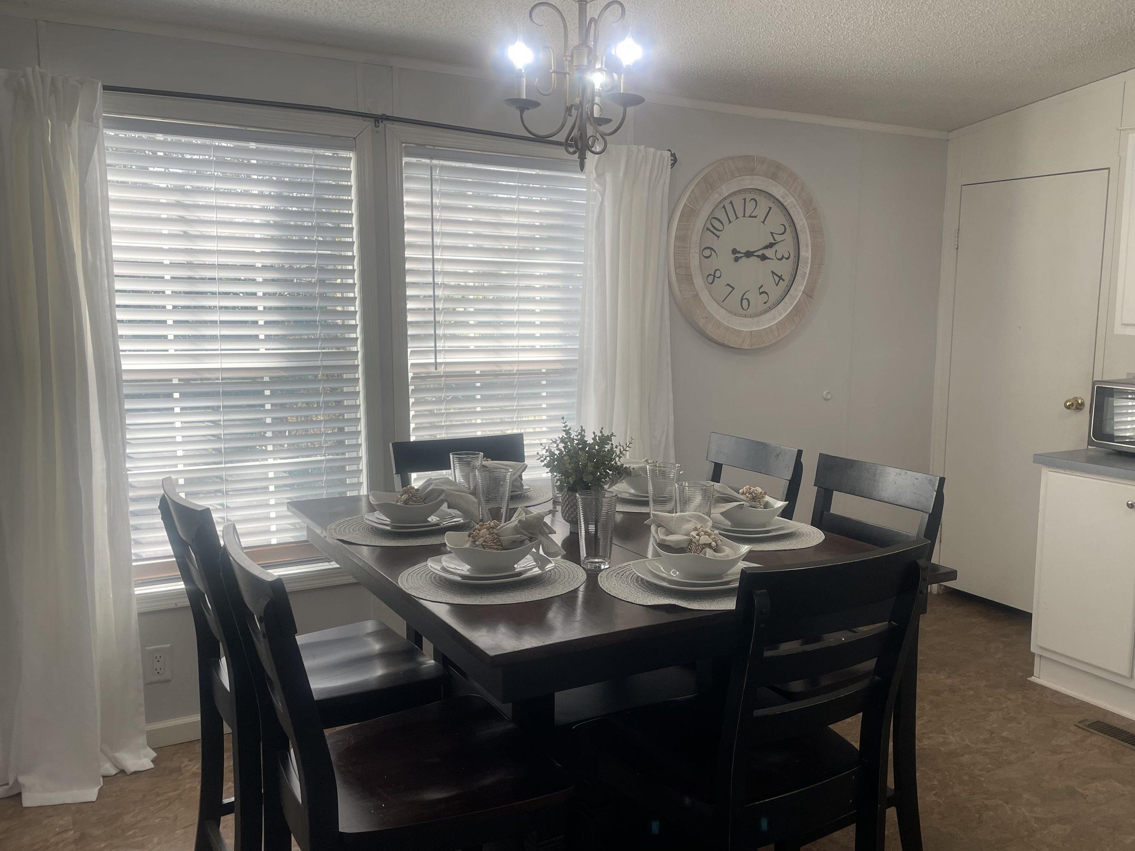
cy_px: 443
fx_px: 984
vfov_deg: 46.8
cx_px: 639
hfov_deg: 59.8
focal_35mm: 30
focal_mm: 4.2
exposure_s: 1/120
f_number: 1.6
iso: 40
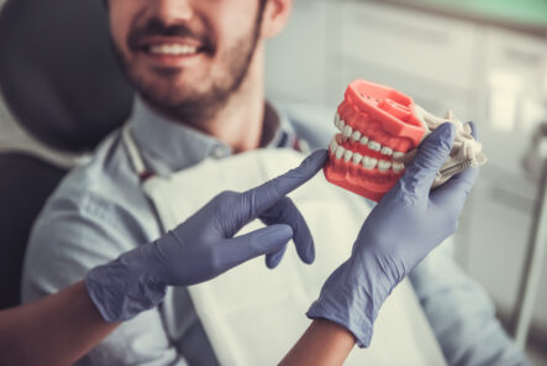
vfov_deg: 22.7
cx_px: 274
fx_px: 912
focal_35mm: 60
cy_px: 183
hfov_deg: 33.4
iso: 800
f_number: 2.8
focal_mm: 60
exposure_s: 1/100
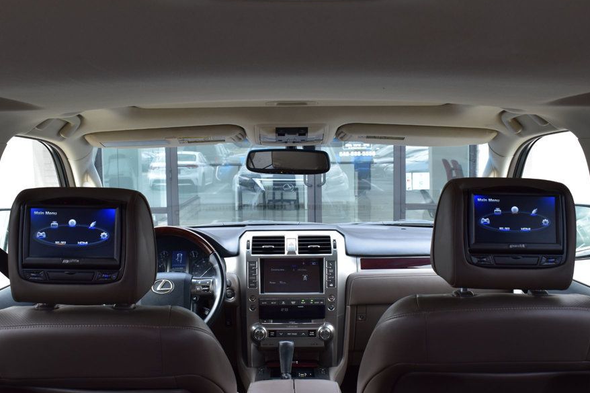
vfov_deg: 31.8
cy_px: 225
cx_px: 290
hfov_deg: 46.4
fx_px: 688
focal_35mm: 42
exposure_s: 1/60
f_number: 8
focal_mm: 24
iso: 400
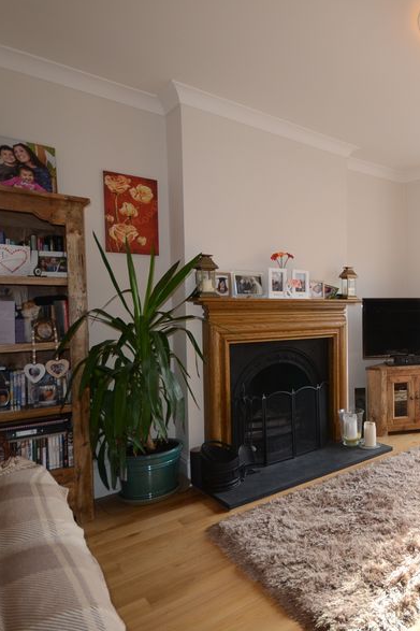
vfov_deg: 76.1
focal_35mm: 23
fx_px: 403
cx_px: 410
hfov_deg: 46.9
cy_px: 318
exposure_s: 1/100
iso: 400
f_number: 4
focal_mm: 10
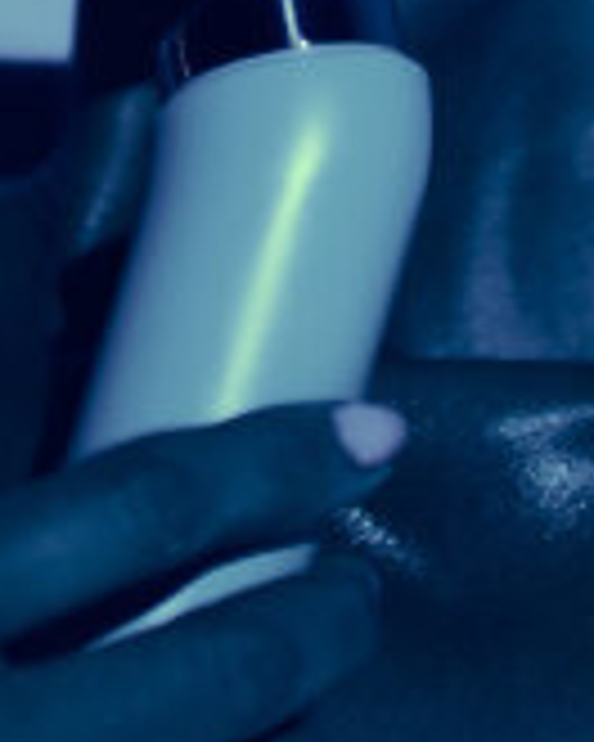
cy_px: -355
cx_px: 200
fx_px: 5604
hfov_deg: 6.1
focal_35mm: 255
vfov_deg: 7.5
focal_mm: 70
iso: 320
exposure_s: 1/500
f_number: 2.8
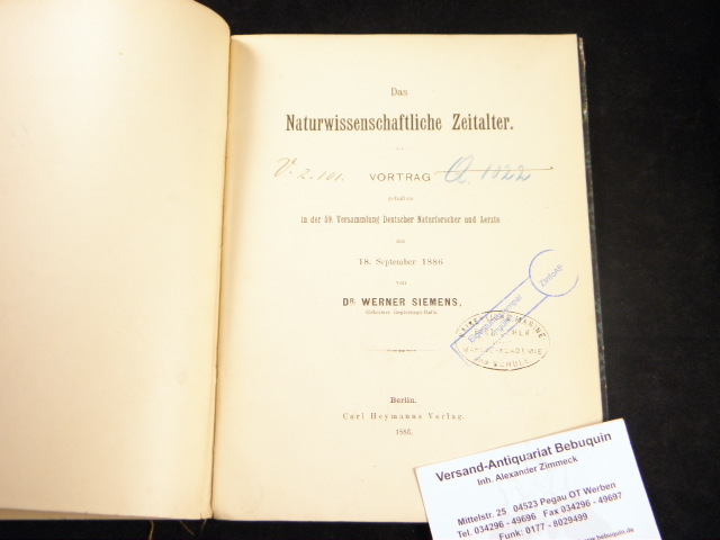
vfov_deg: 30.9
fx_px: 978
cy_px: 270
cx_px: 360
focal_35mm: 47
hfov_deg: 40.4
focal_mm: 8.6
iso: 250
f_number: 3.9
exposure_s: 1/40
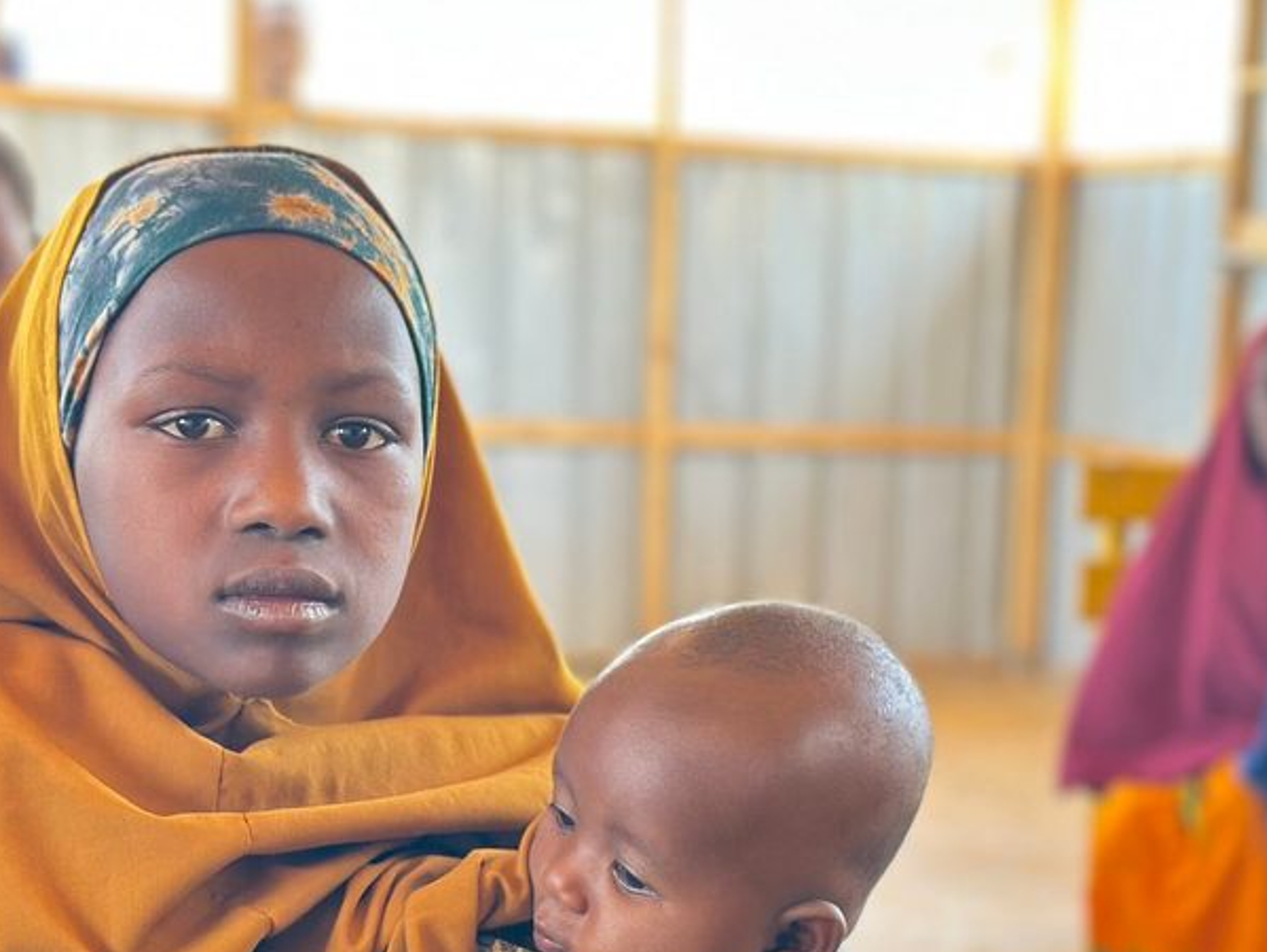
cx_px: 766
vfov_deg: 17.9
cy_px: 738
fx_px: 3003
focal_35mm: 82
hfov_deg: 23.8
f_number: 1.78
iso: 160
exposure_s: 1/60
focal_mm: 6.86
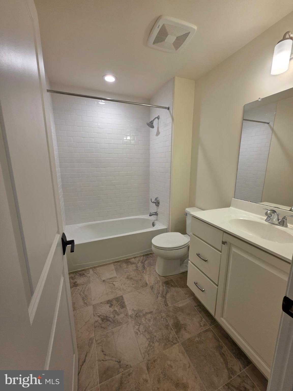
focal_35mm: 13
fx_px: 147
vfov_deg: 106.2
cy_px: 196
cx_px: 146
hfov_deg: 89.9
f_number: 1.9
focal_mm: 2.2
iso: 80
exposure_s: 1/120
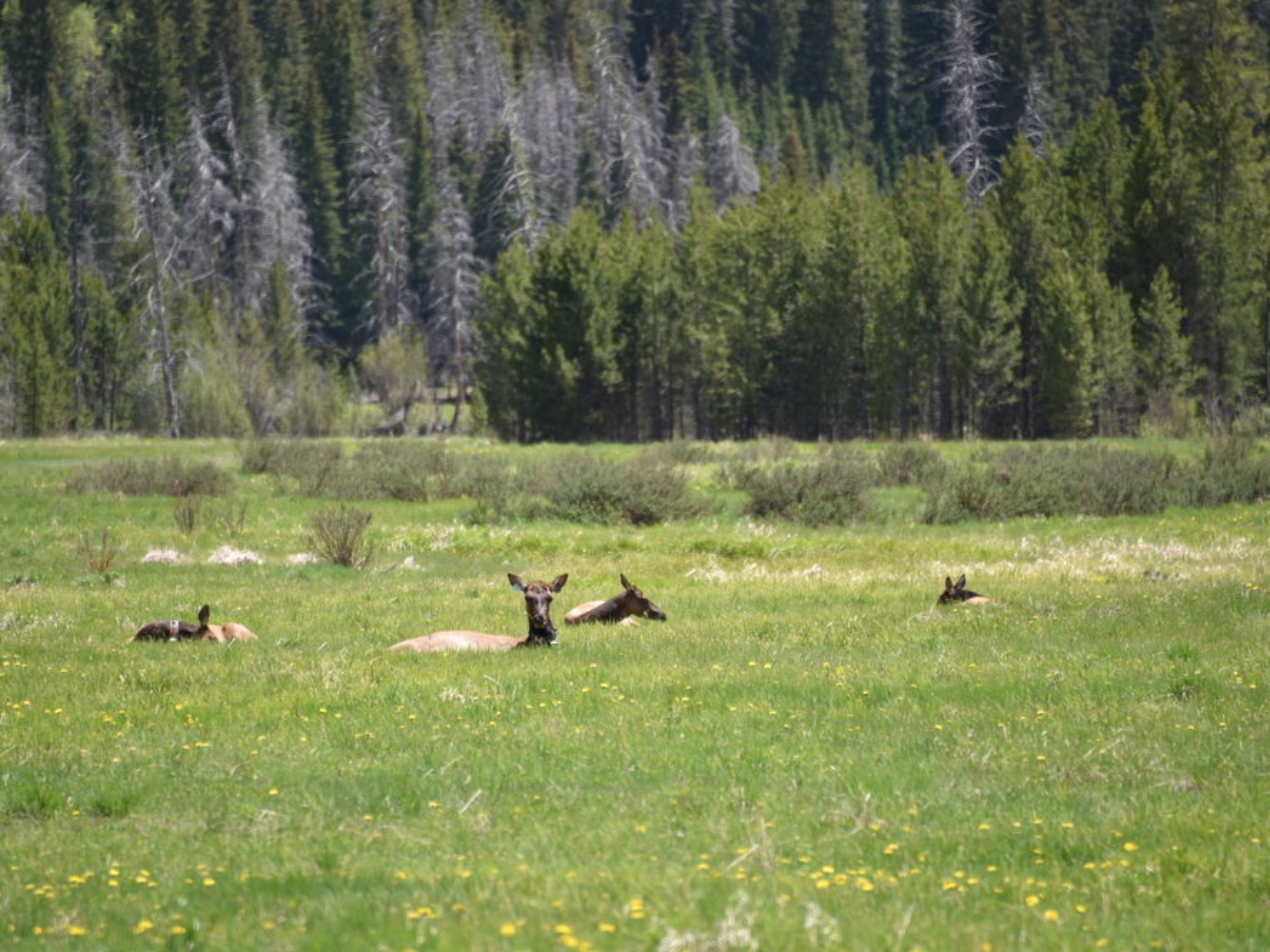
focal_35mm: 416
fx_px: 15262
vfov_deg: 3.6
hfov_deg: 4.8
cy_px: 565
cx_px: 582
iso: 220
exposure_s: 1/640
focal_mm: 300
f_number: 5.6
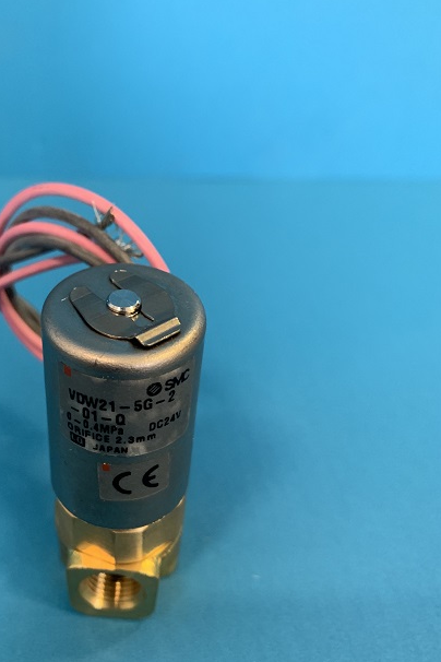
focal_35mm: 36
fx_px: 661
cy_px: 330
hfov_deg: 36.3
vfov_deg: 53.1
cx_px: 128
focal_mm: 4.25
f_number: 1.8
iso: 250
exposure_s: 1/50
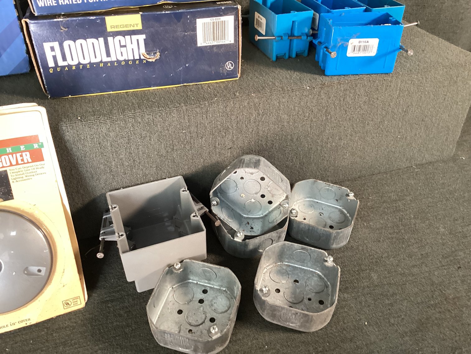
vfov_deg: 45.4
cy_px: 177
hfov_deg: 58.3
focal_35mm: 31
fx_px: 422
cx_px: 236
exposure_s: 1/60
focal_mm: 3.3
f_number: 2.4
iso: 250
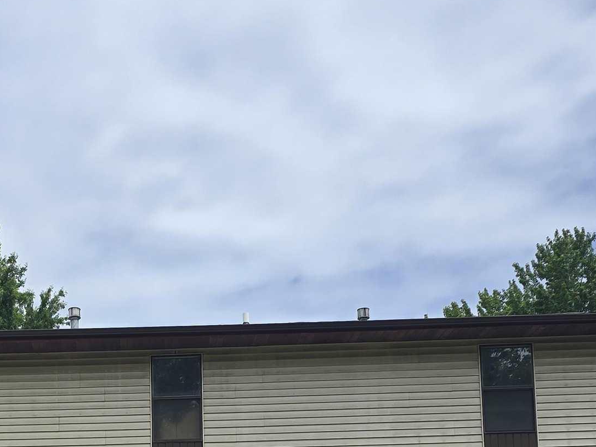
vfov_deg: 20.6
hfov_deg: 28.4
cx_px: 33
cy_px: 580
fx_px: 1119
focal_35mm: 65
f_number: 1.7
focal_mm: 6.3
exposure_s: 1/1425
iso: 12
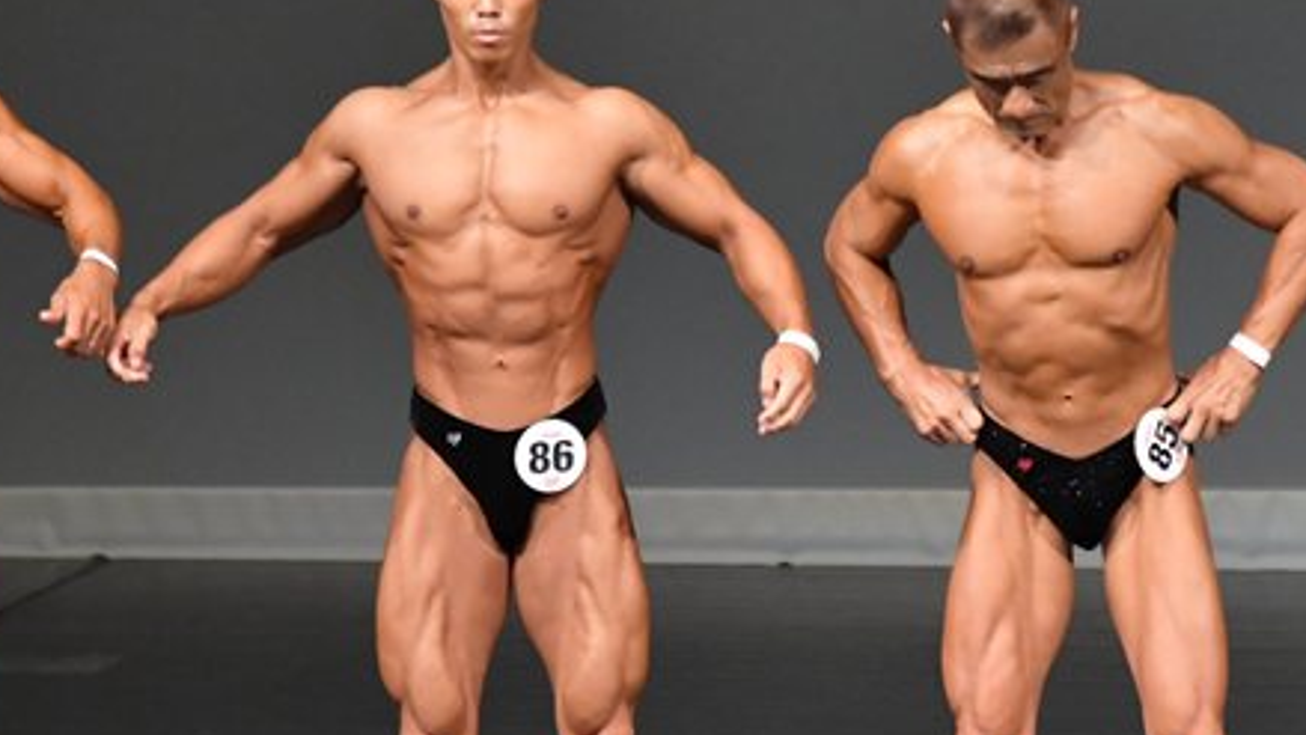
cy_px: 354
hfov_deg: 3.4
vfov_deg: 1.9
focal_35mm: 638
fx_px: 22095
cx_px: 775
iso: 5000
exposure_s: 1/400
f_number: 5.6
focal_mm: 230
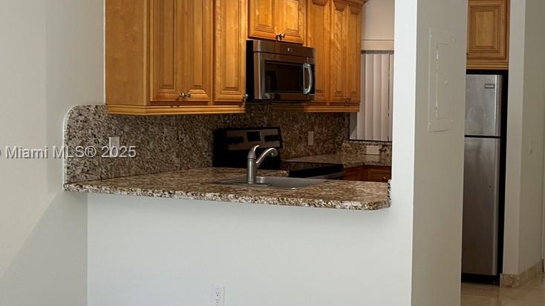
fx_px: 824
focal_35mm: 57
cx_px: 493
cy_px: 153
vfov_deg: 21.1
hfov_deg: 34.5
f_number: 1.78
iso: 80
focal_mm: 6.86
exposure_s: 1/120
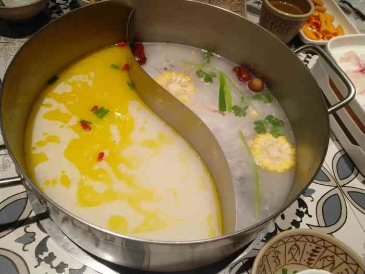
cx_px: 182
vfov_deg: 51.4
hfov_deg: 65.3
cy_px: 137
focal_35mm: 27
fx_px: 285
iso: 118
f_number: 1.8
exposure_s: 1/100
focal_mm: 3.95
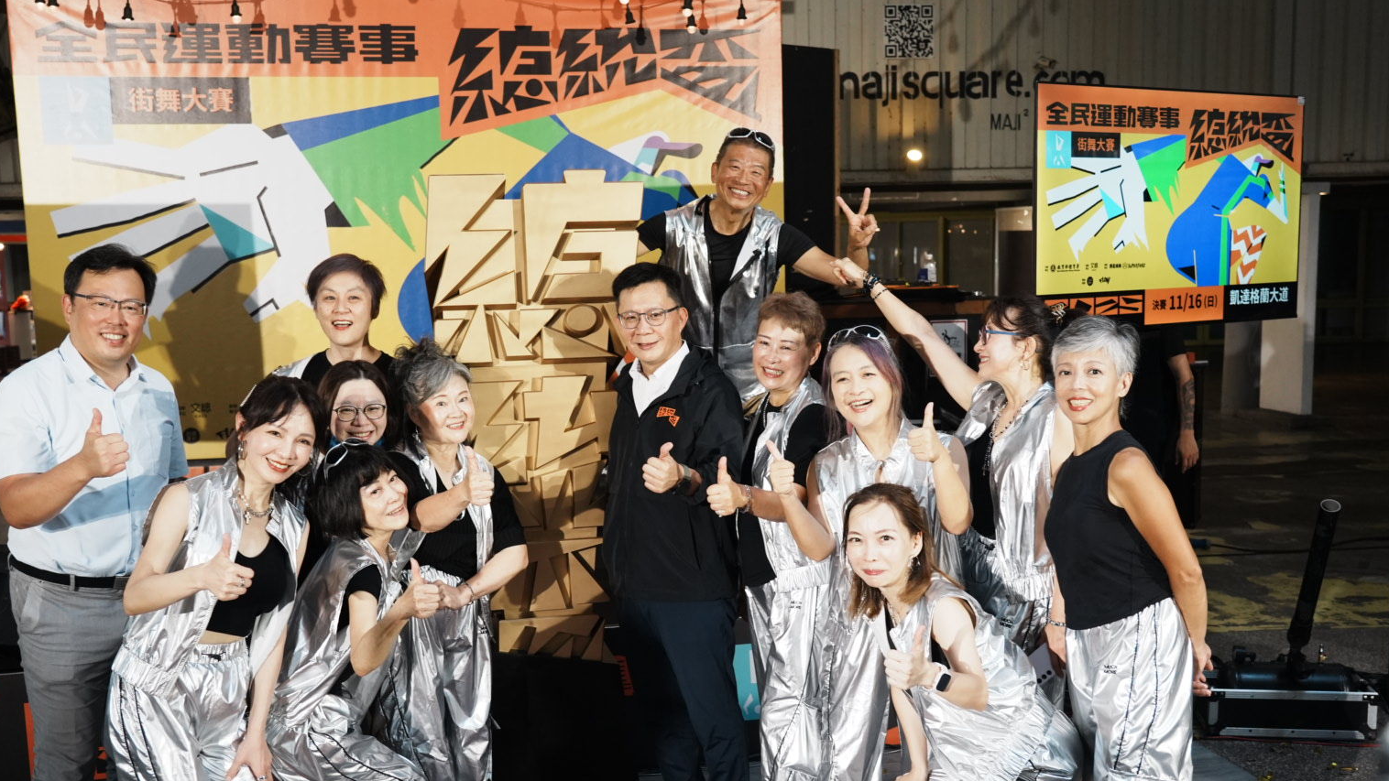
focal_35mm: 38
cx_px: 670
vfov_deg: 31.1
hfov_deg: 52.8
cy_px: 485
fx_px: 1400
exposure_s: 1/160
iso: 2000
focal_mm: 34
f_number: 4.5
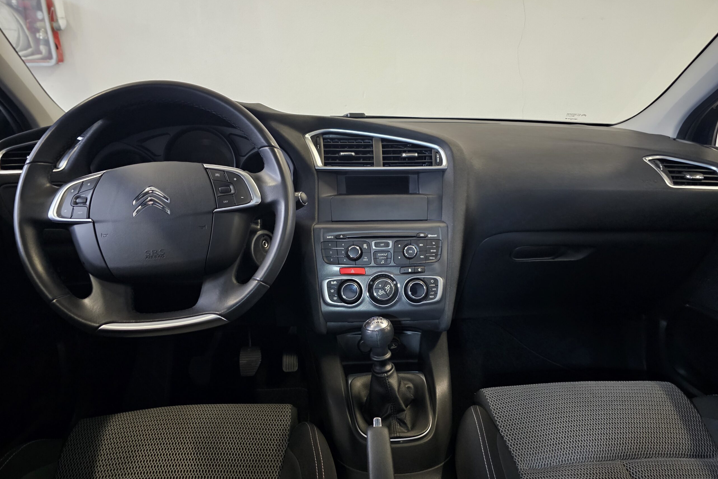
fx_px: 479
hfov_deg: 73.7
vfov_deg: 53.1
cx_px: 359
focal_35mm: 24
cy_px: 258
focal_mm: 6.3
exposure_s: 1/24
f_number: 1.7
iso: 1000
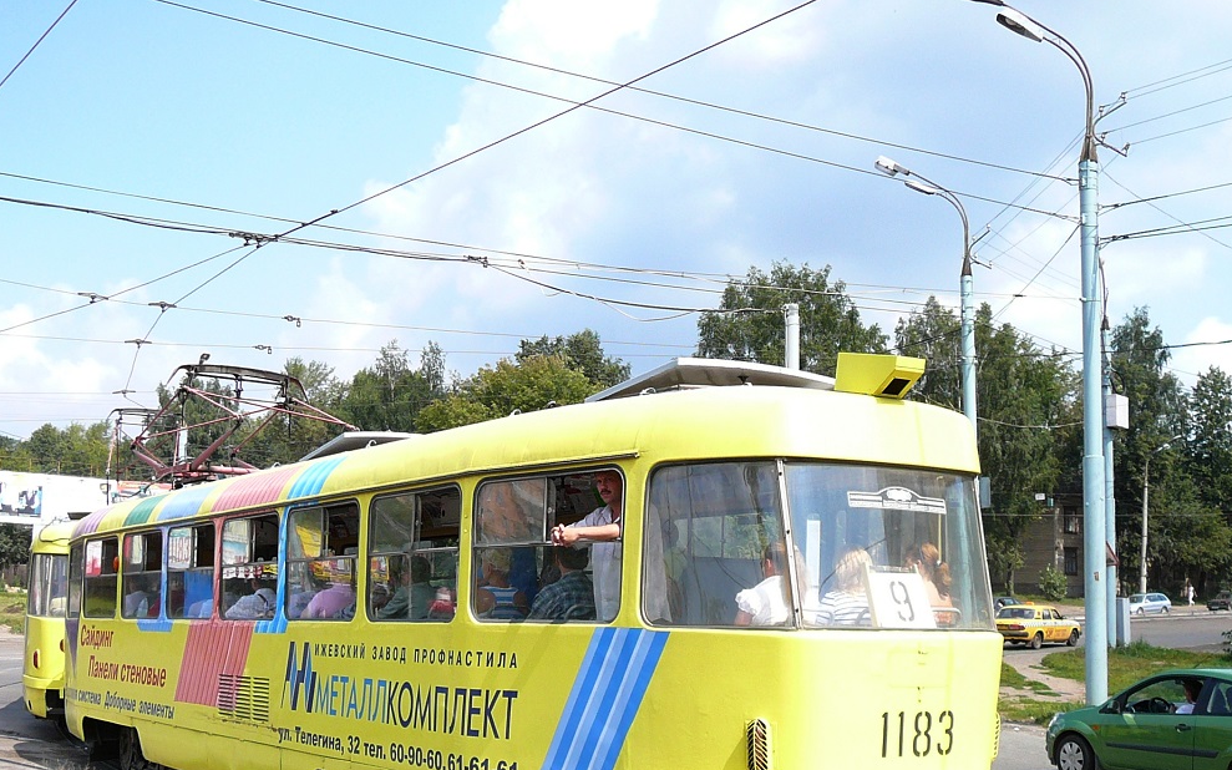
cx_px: 576
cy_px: 480
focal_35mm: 45
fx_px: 1511
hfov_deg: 44.3
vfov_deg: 28.5
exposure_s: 1/800
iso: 100
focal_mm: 5.2
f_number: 2.8
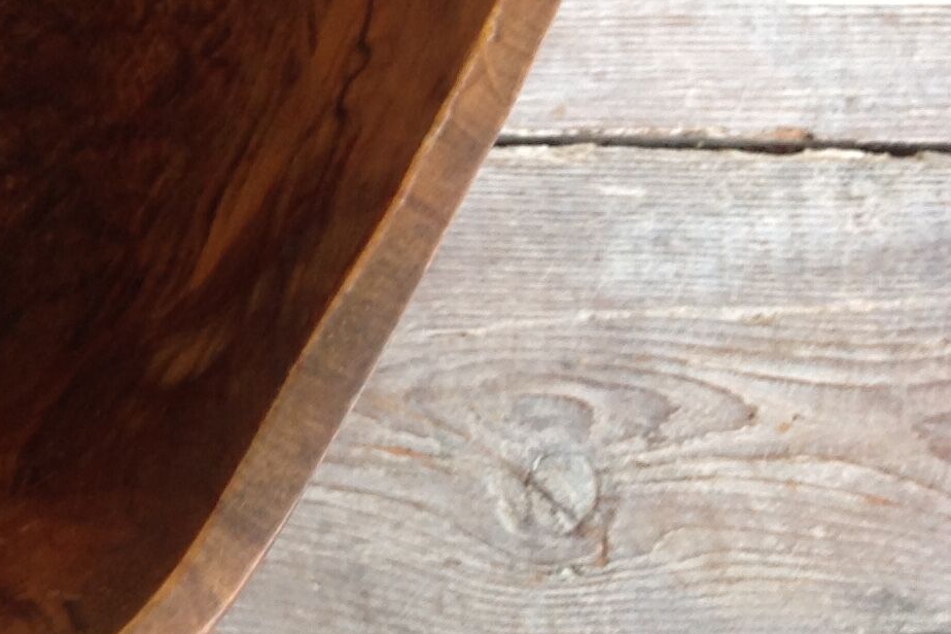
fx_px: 2694
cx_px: -336
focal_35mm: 102
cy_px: 39
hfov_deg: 18.4
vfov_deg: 13.3
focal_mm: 4.28
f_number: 2.4
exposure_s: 1/15
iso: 50
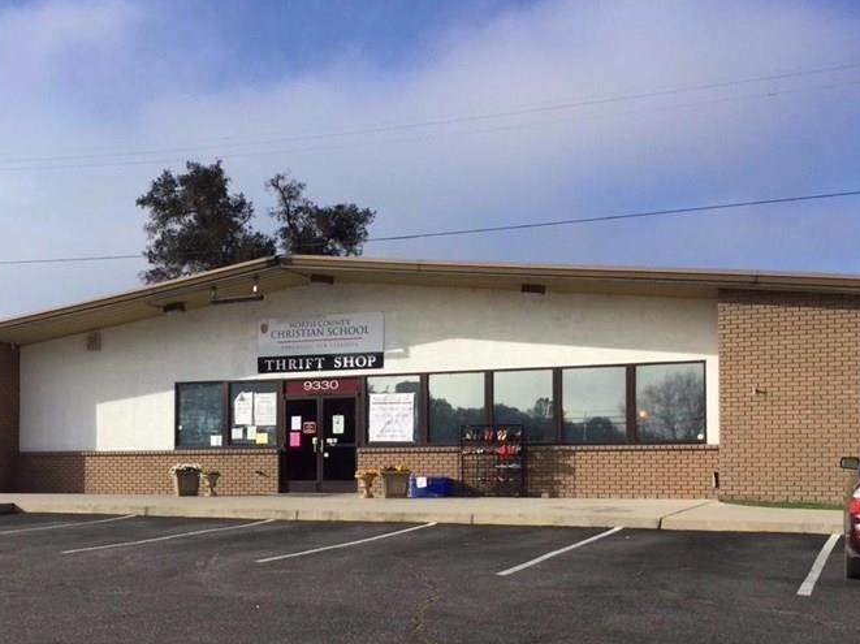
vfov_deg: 30.0
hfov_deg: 39.3
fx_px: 1192
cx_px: 302
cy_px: 446
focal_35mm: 48
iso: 25
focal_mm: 3.3
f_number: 2.4
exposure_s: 1/1235
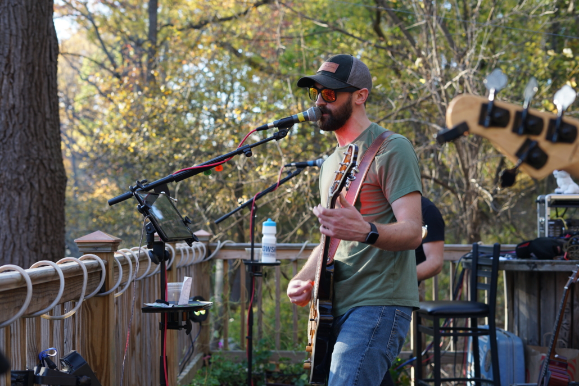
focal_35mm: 50
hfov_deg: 39.6
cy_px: 193
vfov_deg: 27.0
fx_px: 804
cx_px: 290
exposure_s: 1/160
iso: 200
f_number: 4
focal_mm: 50
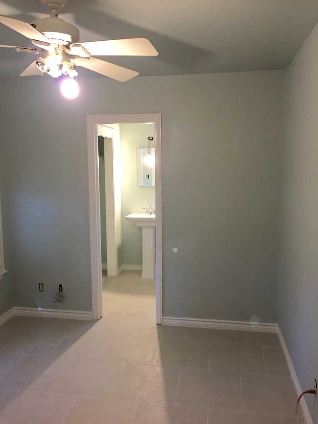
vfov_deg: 61.7
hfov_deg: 48.2
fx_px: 355
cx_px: 159
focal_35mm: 29
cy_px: 212
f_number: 2.2
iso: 100
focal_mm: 4.15
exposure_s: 1/30
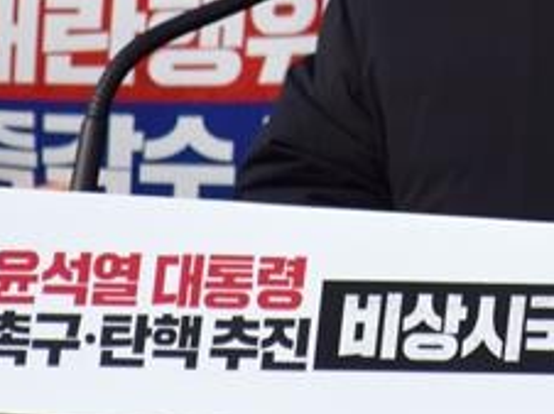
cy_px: -146
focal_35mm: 1211
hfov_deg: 1.6
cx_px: 488
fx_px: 19363
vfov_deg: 1.2
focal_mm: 185
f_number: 6.3
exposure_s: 1/640
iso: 100
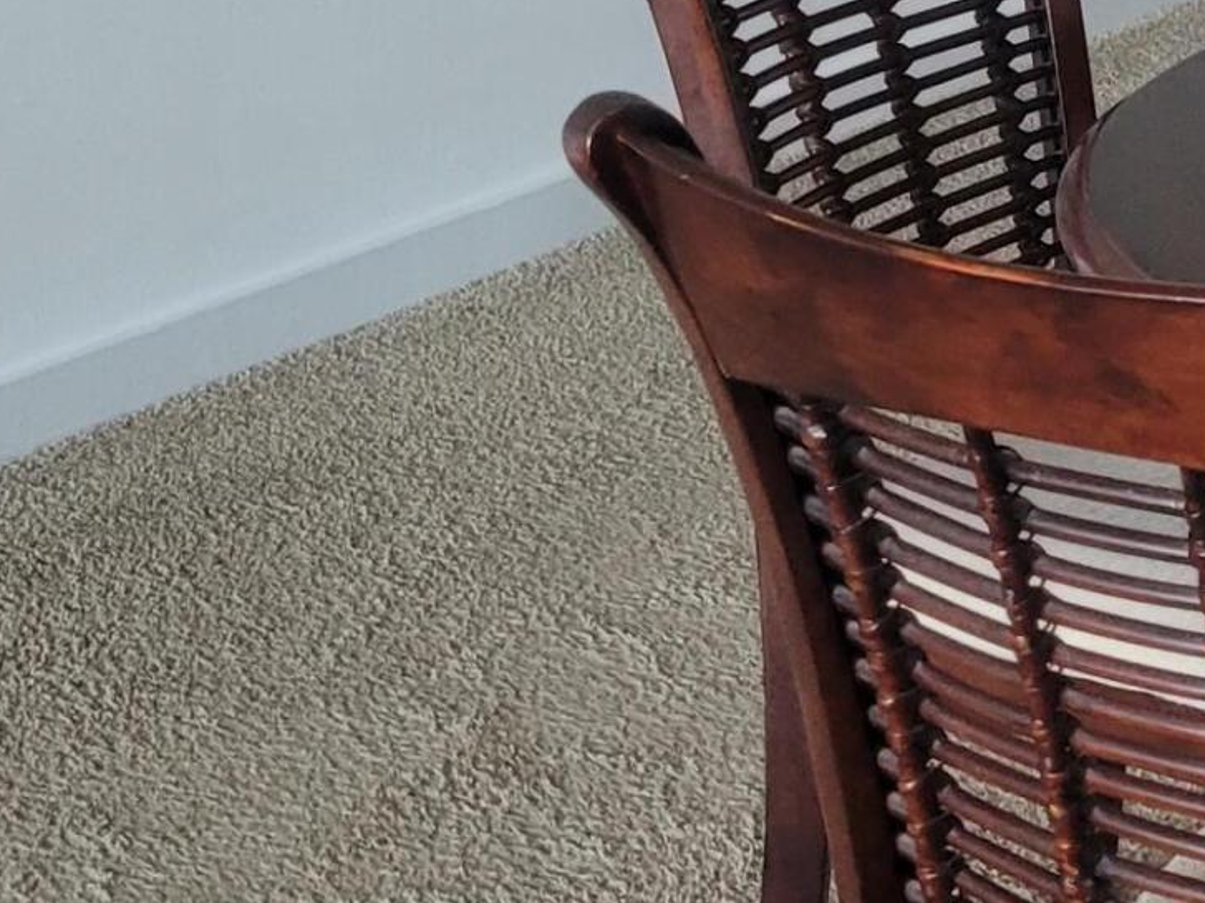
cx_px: 1545
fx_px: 3585
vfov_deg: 13.9
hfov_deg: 17.9
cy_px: -197
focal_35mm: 103
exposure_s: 1/60
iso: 200
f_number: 1.8
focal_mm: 5.4
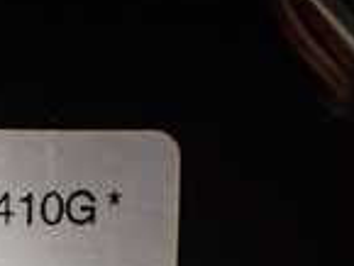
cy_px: 456
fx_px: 1269
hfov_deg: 13.7
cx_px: -337
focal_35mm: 124
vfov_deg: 11.3
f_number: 2.3
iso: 640
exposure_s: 1/125
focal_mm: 5.4
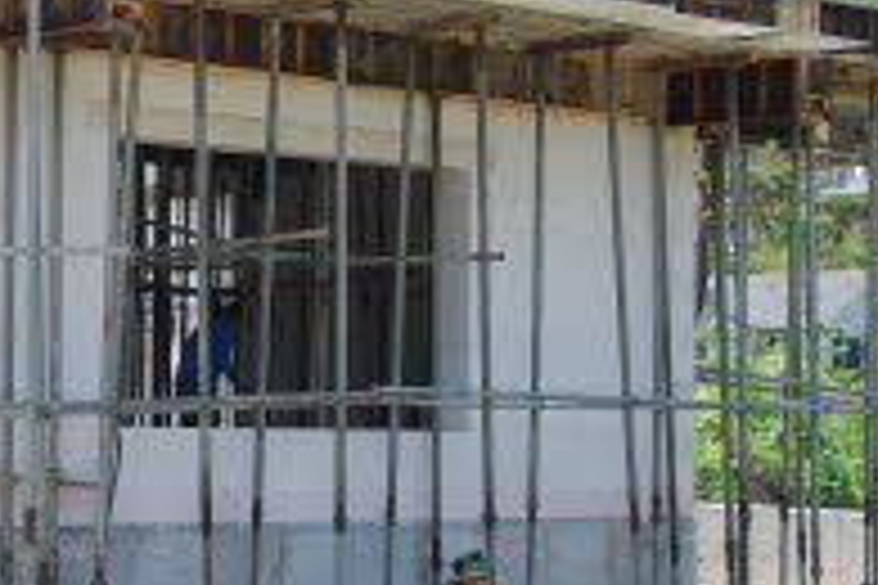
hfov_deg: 20.2
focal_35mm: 100
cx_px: 162
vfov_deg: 13.7
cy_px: 194
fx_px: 2439
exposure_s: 1/160
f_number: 6.3
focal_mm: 26
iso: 100
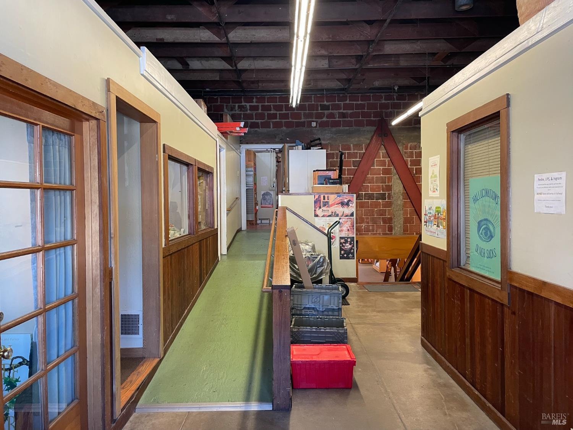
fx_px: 430
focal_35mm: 26
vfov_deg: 53.1
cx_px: 286
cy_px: 215
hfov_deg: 67.3
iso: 160
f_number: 1.6
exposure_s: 1/60
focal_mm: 4.2
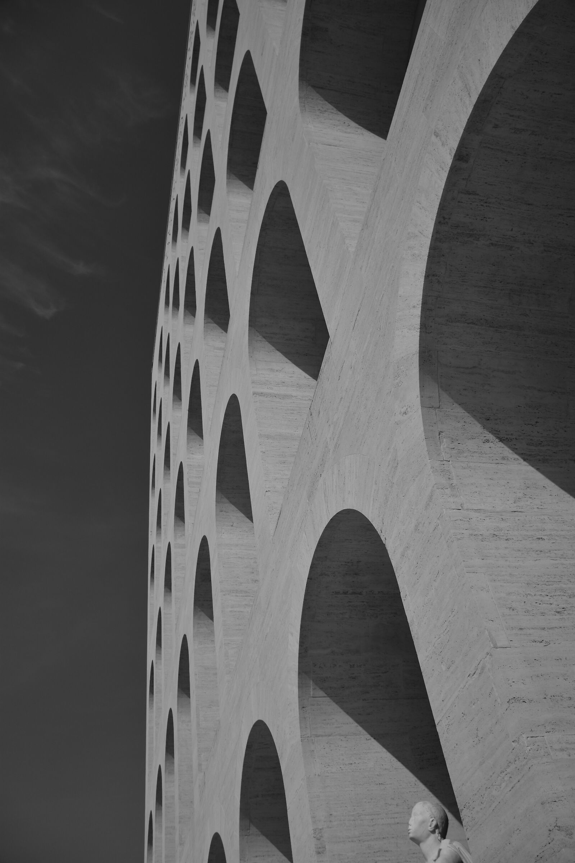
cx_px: 288
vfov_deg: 61.9
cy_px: 432
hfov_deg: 43.6
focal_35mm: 30
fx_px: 719
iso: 100
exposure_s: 1/4000
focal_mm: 20
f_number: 3.5
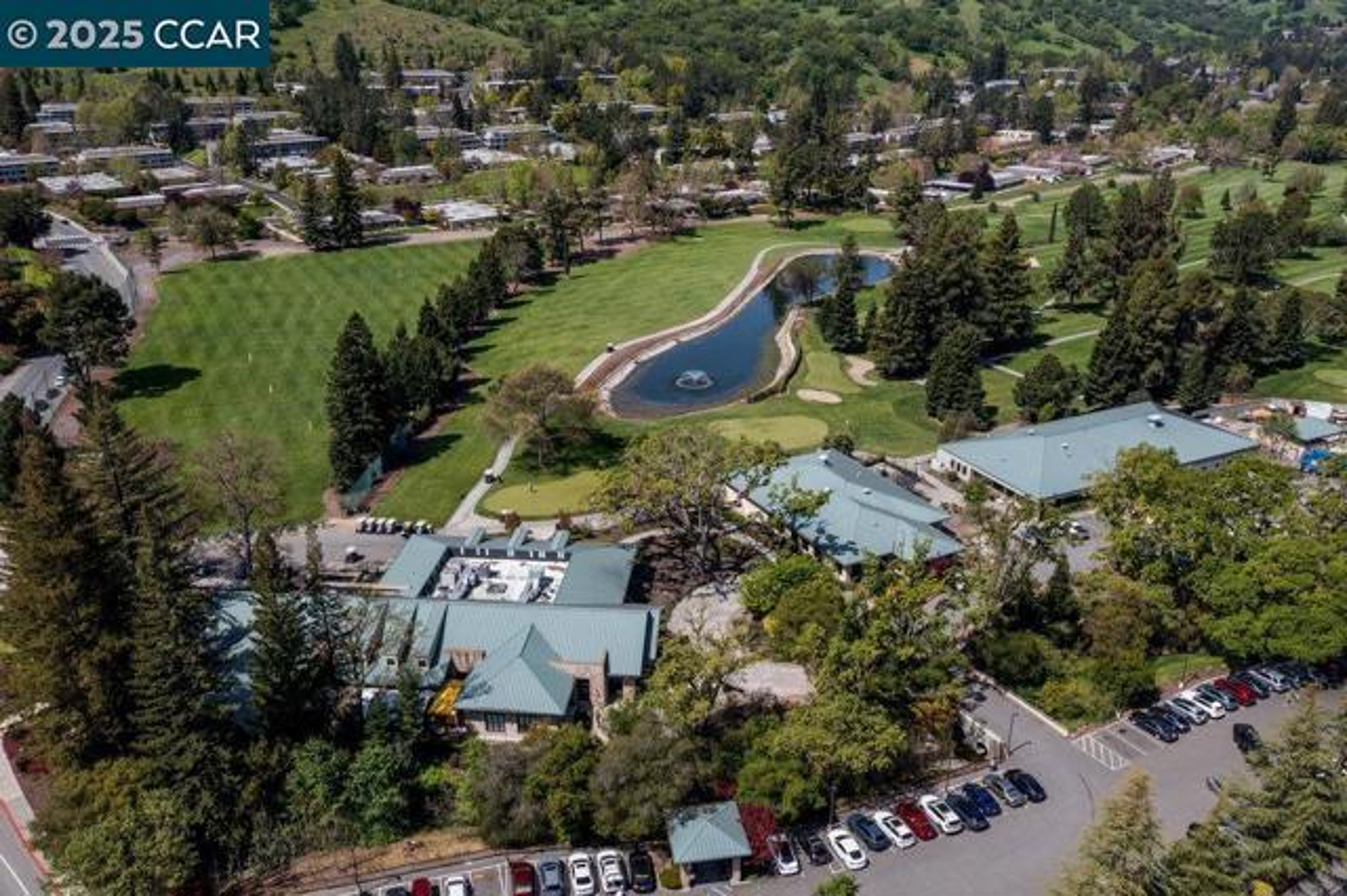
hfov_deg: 65.5
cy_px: 448
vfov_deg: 46.4
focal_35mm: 28
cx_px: 674
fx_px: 1047
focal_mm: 10.26
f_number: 5.6
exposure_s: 1/320
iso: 100
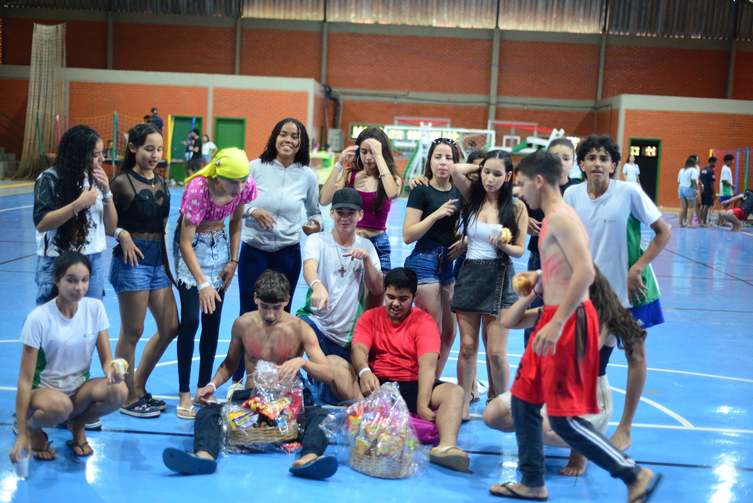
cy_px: 252
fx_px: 1046
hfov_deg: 39.6
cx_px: 376
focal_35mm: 50
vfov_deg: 27.0
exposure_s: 1/160
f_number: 1.8
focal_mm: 50
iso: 2500
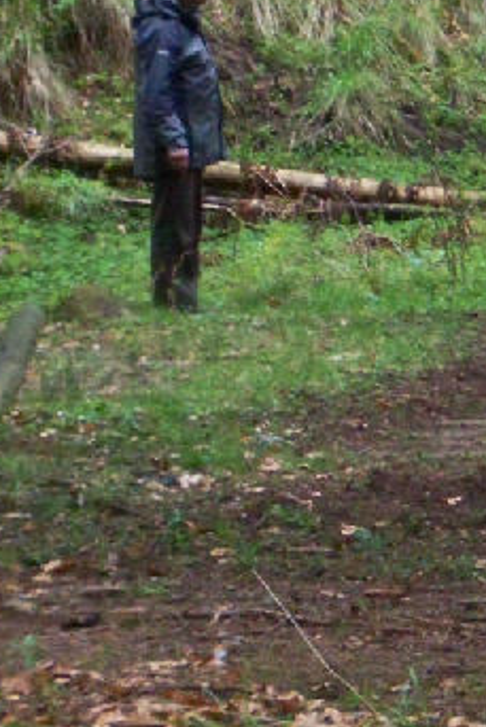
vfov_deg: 7.2
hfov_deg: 4.8
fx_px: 5745
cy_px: 127
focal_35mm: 284
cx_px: 800
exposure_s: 1/125
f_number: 4.4
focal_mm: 19.2
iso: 400
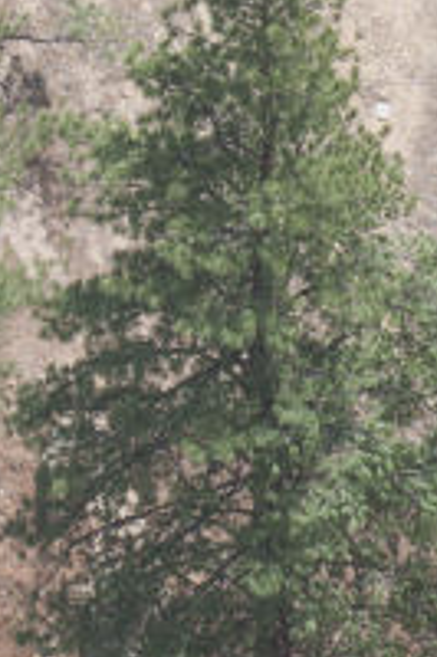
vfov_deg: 5.2
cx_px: 785
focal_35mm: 395
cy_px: 360
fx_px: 7204
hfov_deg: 3.5
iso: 100
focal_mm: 70
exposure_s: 1/160
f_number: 9
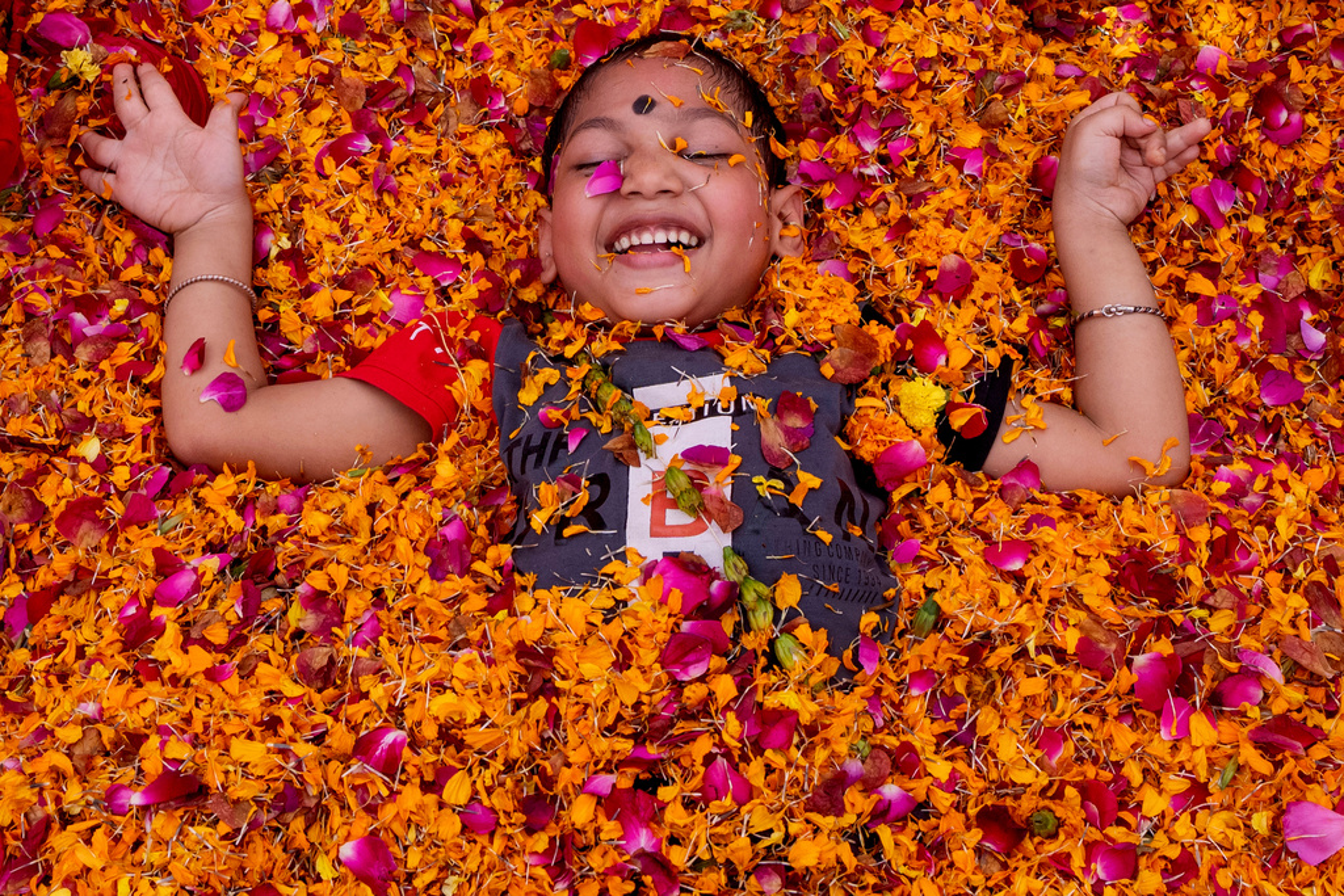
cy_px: 448
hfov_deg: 86.9
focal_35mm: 19
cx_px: 672
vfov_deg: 64.6
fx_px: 709
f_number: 5.6
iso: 320
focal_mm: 19
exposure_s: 1/500
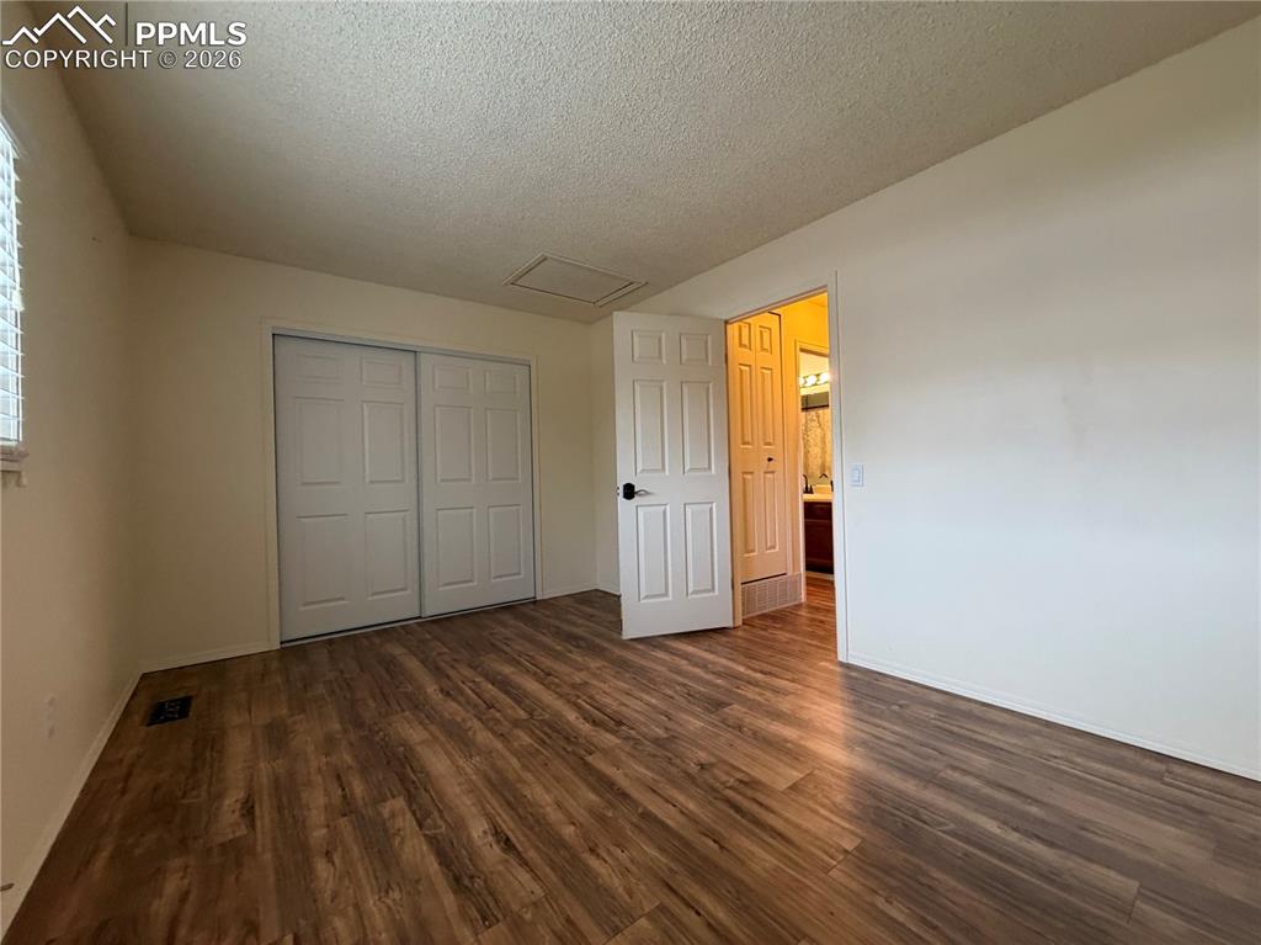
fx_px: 510
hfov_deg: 102.1
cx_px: 630
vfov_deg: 85.6
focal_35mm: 14
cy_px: 472
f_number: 2.2
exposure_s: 1/60
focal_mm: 2.22
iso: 320
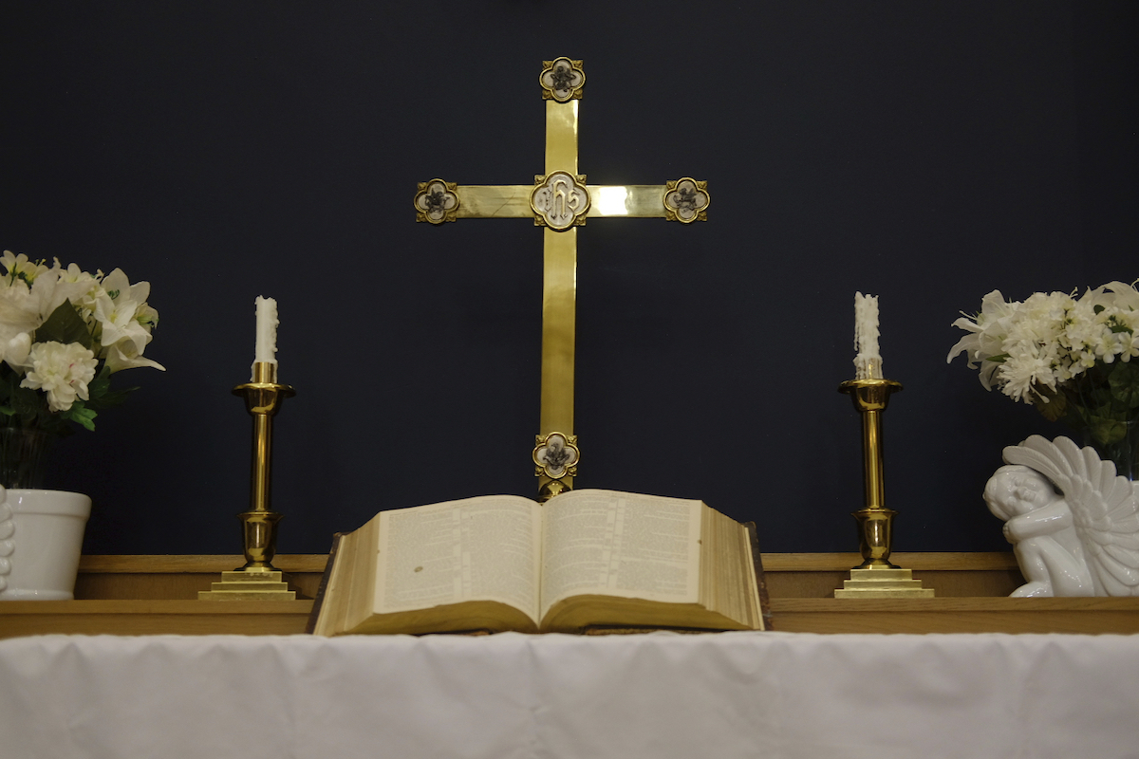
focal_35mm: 53
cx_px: 570
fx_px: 1677
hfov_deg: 37.5
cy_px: 380
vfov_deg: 25.5
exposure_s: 1/60
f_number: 2
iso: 640
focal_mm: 35
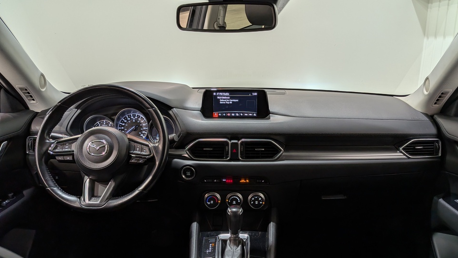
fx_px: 340
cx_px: 243
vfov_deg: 41.4
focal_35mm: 28
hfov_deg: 67.8
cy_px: 144
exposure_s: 1/136
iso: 29
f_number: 1.7
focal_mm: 4.53
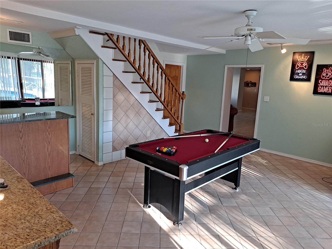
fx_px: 240
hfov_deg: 69.4
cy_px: 124
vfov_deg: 54.9
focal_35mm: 25
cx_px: 166
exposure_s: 1/60
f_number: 2
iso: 200
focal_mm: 4.6
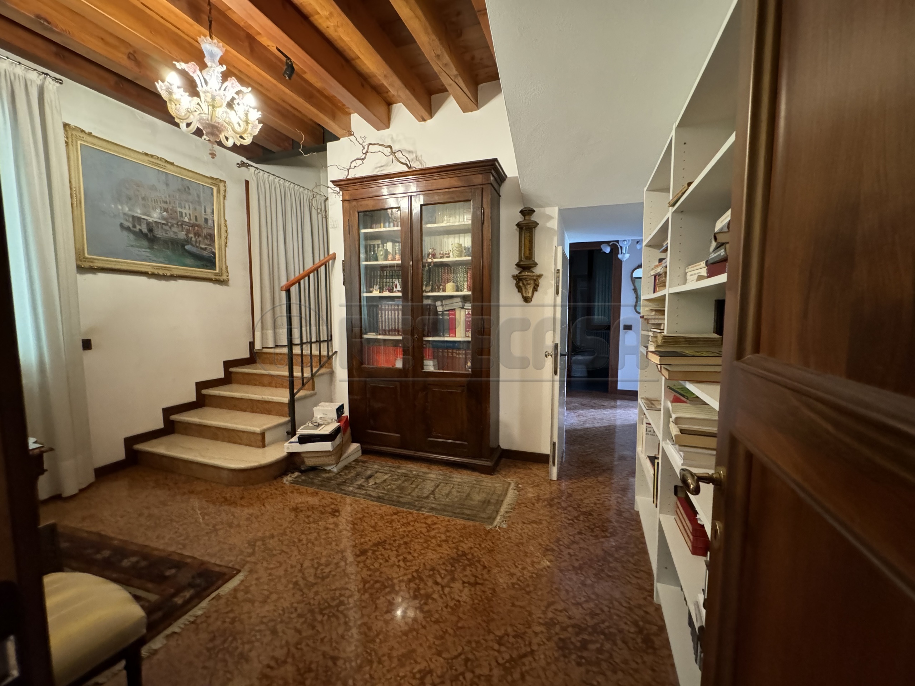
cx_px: 458
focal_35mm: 14
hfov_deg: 102.1
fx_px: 370
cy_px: 343
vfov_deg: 85.7
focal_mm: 2.22
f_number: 2.2
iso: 1250
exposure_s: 1/50
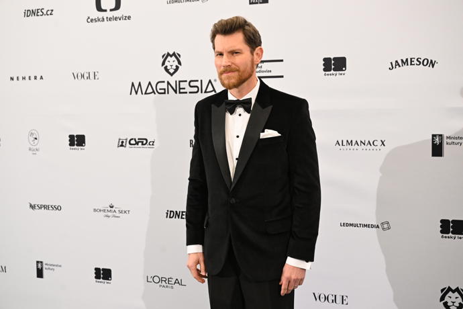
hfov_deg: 41.1
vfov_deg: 28.1
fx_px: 617
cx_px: 232
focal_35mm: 48
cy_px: 154
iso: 3200
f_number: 5
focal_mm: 48
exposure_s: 1/160
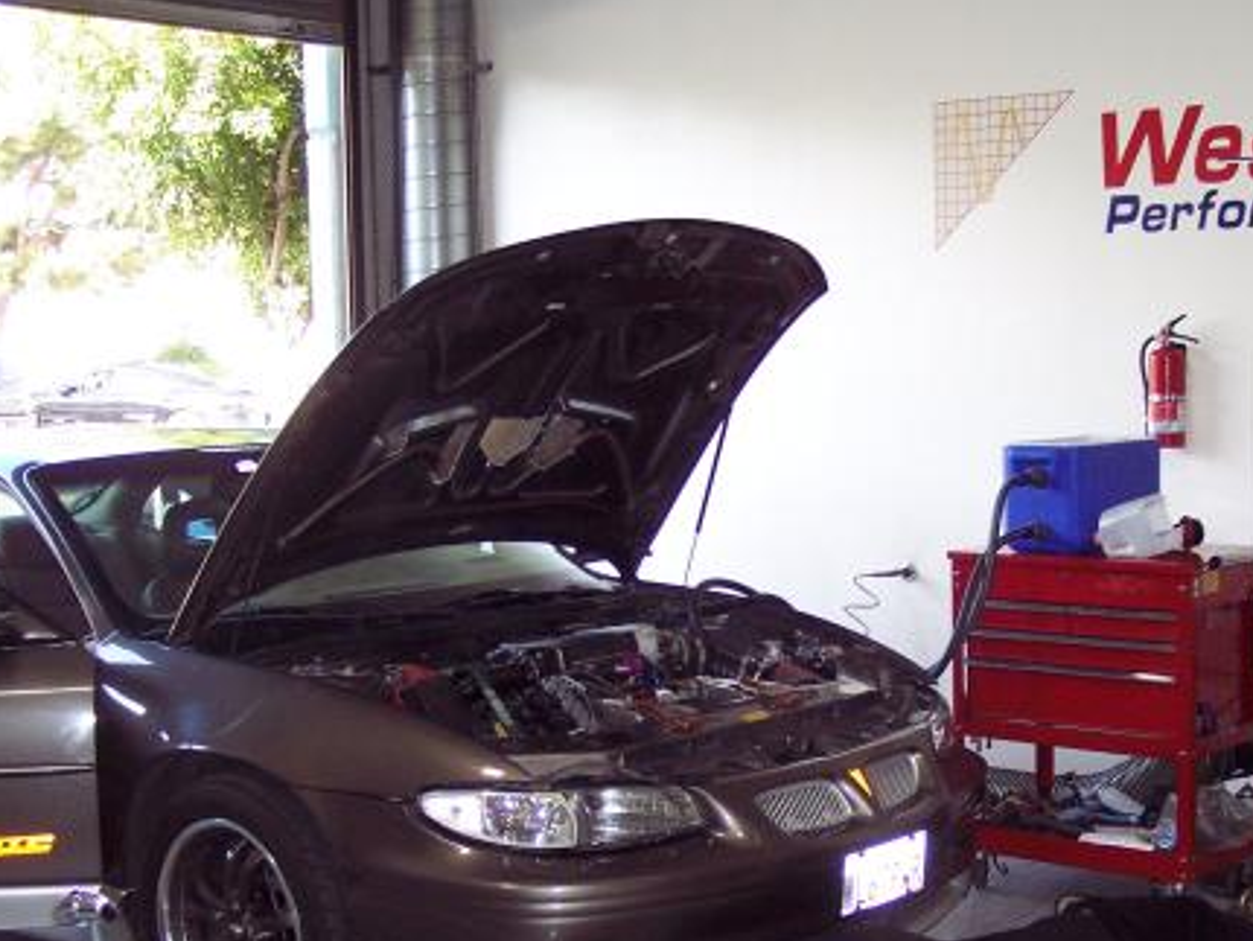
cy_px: 629
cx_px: 822
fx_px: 2101
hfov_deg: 33.0
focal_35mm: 58
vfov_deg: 25.1
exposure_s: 1/60
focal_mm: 8
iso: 140
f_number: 2.8
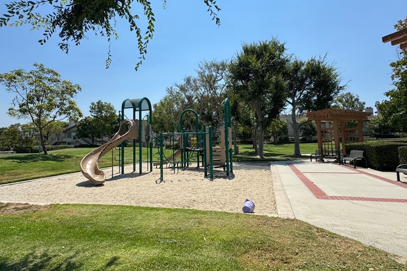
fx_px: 226
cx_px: 207
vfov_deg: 61.8
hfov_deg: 84.0
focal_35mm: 20
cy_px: 124
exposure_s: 1/2674
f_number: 2.2
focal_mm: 2.22
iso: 50
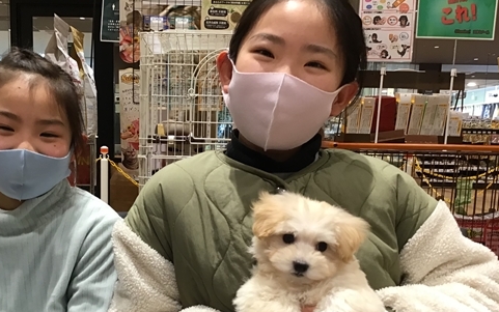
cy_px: 212
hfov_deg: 47.8
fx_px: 558
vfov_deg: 31.0
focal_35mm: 41
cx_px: 193
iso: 64
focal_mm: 3.3
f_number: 2.4
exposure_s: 1/30
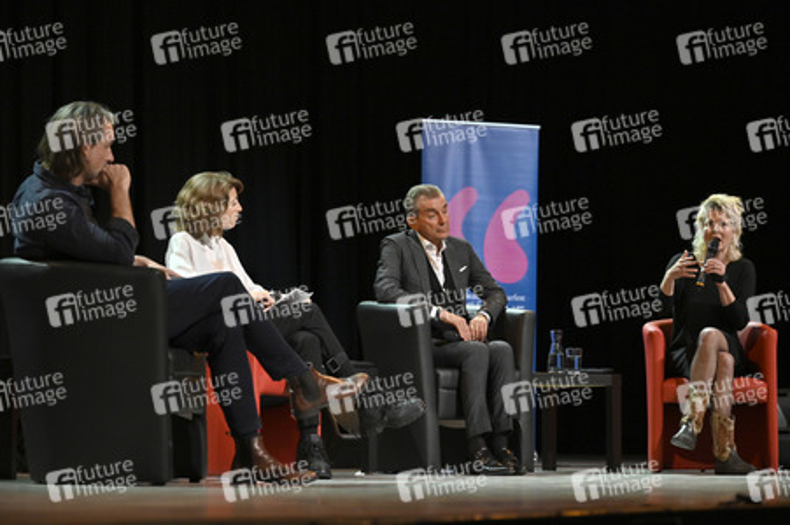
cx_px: 395
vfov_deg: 13.9
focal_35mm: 98
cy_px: 262
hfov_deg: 20.8
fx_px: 2149
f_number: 4
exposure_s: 1/400
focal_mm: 98
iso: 1600
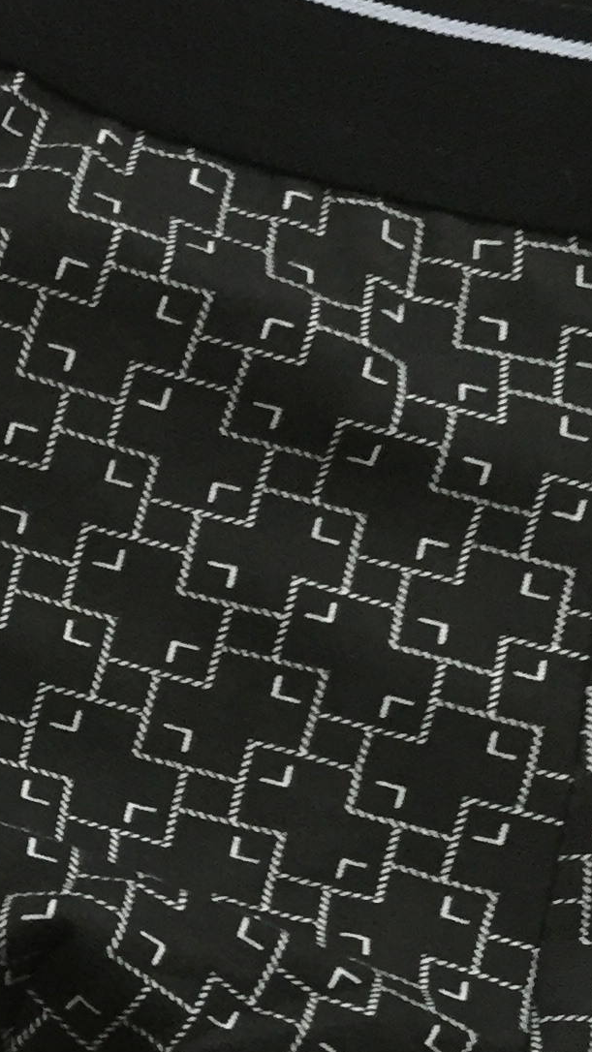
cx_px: -503
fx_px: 2651
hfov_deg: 11.7
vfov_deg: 22.1
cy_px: 873
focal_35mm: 95
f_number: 2.2
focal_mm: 4.15
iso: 160
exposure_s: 1/33
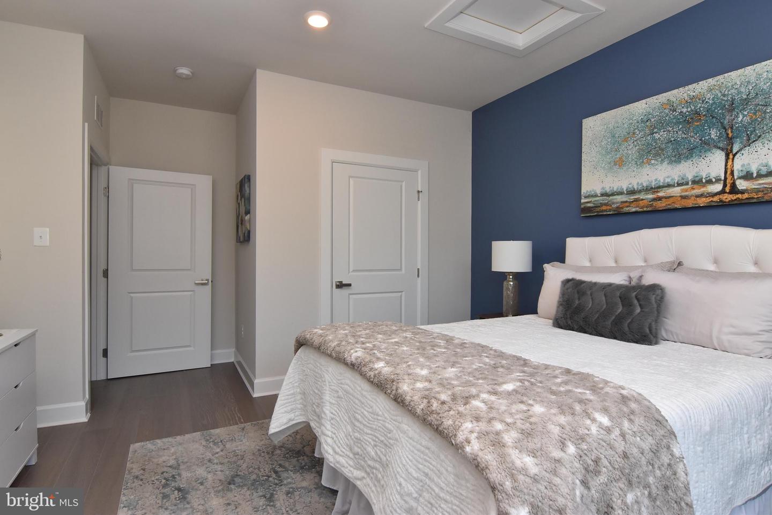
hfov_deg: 90.0
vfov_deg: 67.5
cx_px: 386
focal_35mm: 18
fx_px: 386
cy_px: 258
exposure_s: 1/80
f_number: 9
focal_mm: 12
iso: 800
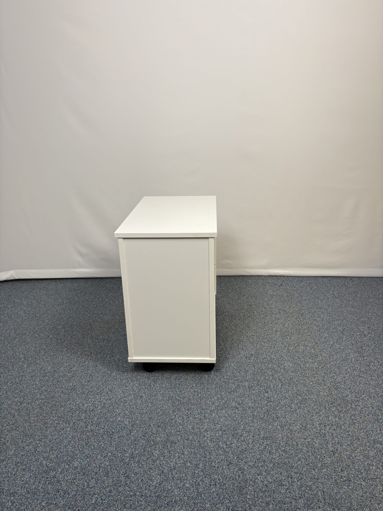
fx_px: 384
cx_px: 192
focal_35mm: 26
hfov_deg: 53.1
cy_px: 256
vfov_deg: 67.3
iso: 80
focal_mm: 5.96
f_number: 1.6
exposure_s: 1/100
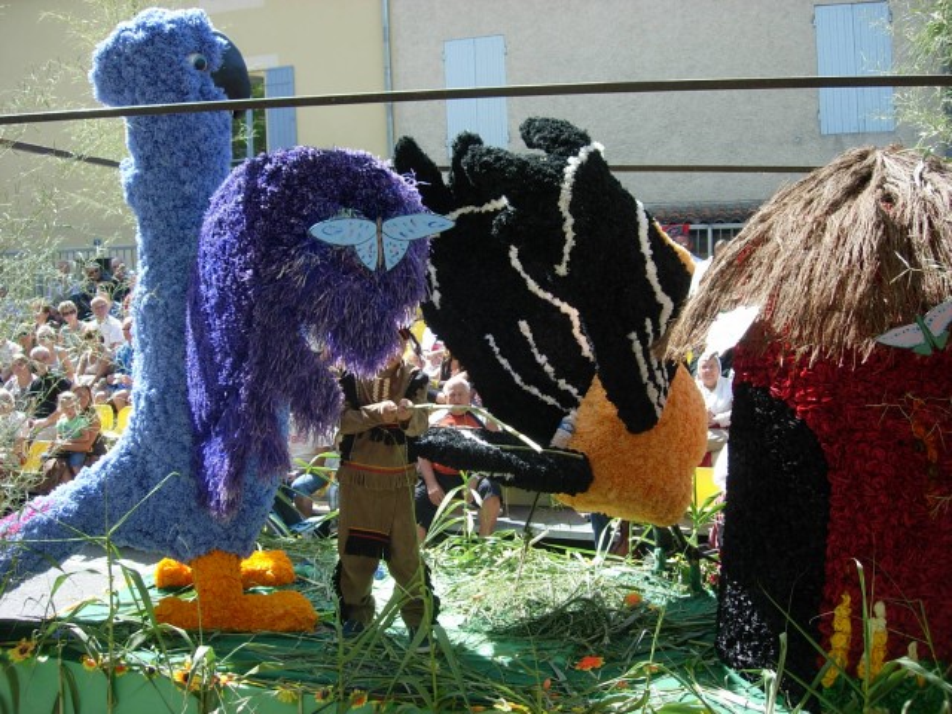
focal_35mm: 38
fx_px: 1045
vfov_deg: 37.7
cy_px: 357
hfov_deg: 49.0
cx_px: 476
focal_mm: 7.8
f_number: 2.8
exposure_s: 1/395
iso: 64
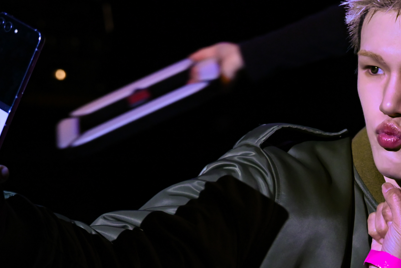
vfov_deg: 6.3
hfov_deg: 9.4
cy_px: 131
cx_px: 384
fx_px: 2429
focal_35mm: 218
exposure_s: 1/160
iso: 3200
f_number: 8
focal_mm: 105
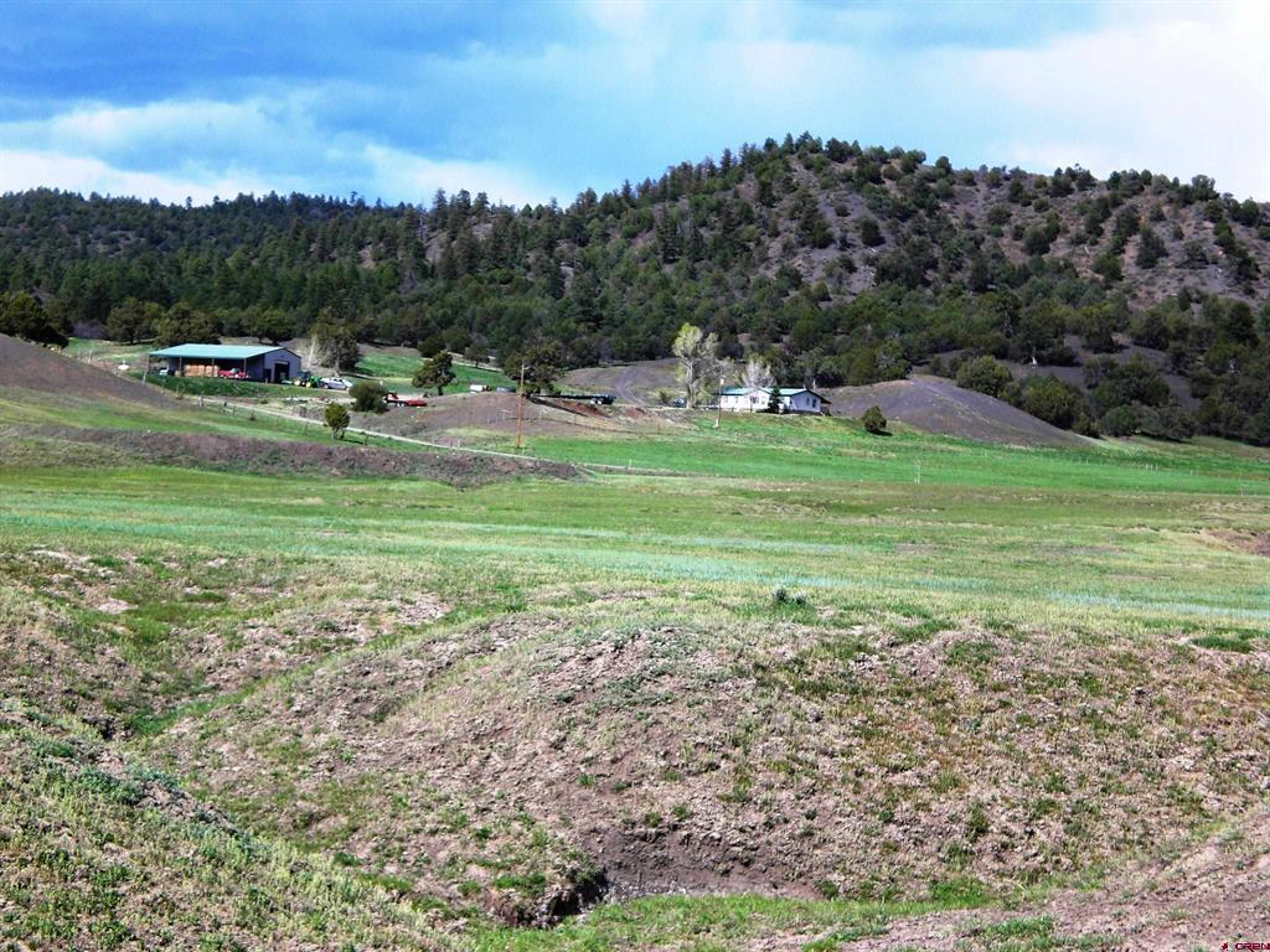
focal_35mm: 87
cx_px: 635
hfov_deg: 22.5
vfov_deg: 17.0
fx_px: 3192
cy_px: 476
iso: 50
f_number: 5
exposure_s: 1/320
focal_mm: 14.49
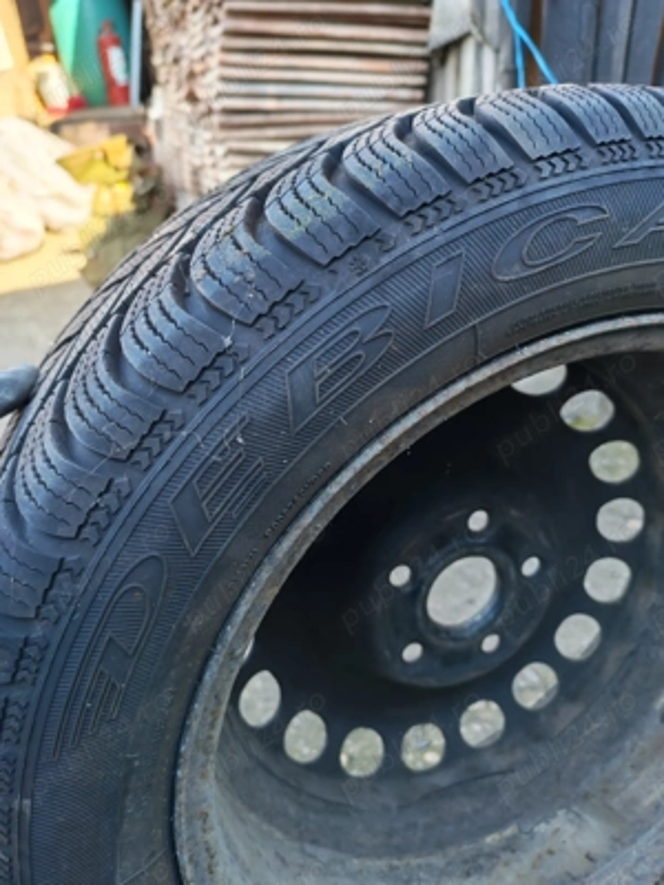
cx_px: 332
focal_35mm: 27
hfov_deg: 51.4
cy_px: 442
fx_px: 691
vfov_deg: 65.3
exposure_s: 1/100
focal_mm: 6.12
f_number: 1.9
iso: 64
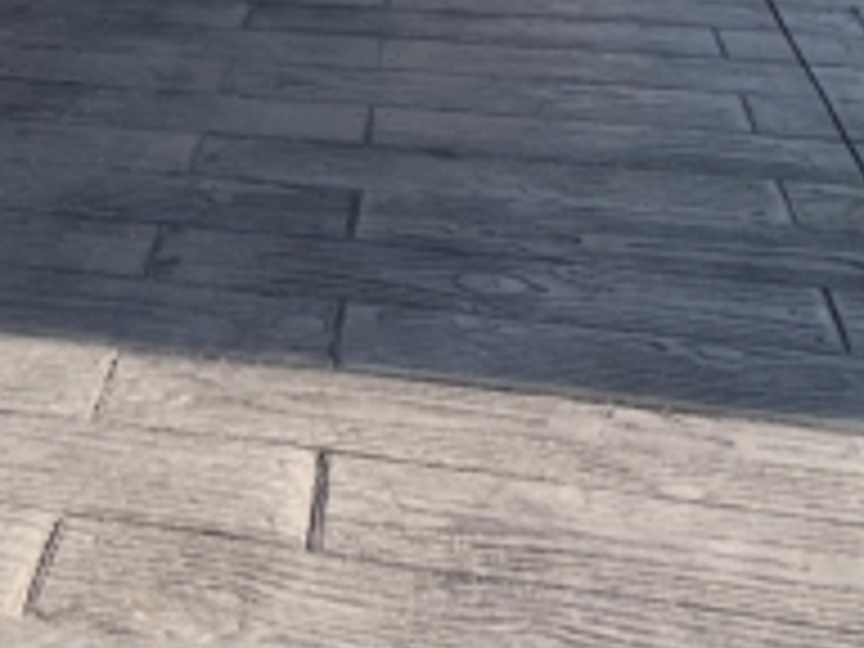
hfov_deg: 21.7
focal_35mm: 79
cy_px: -297
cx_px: -333
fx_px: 1972
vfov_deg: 17.0
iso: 25
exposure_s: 1/1992
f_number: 1.8
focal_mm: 4.25
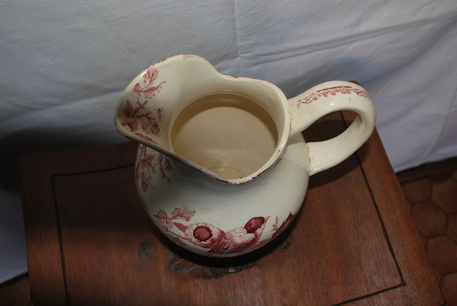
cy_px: 153
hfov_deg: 49.5
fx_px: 496
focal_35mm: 39
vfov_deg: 34.3
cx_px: 228
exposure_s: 1/60
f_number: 4.5
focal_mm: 26
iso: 200
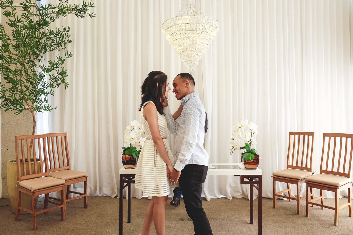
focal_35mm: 27
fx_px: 265
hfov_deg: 67.4
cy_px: 118
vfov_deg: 47.9
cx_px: 176
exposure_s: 1/160
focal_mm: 18
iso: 500
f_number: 4
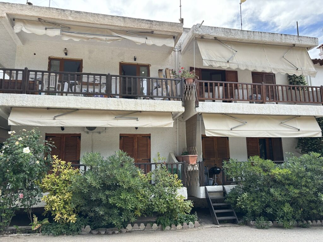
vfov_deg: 53.1
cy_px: 121
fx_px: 243
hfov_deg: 67.3
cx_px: 162
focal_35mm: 26
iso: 50
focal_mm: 5.96
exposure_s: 1/679
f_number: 1.6
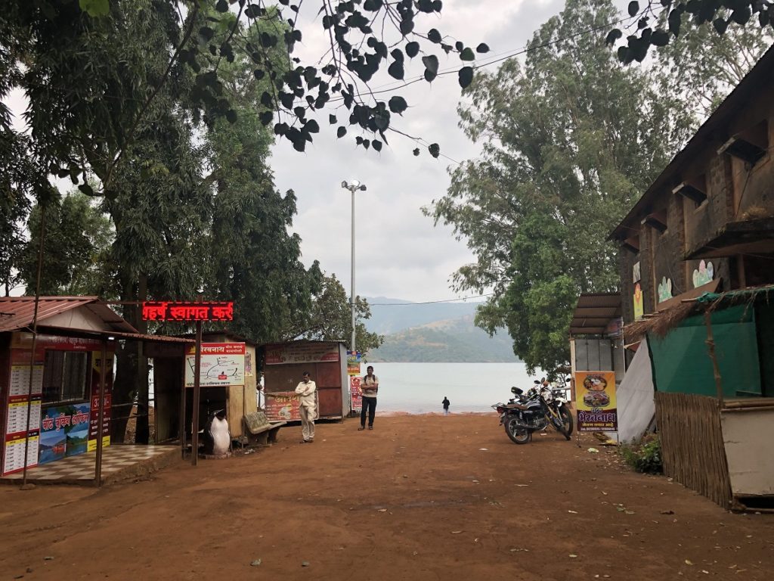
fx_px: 626
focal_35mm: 28
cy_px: 290
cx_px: 387
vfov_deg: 49.7
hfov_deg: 63.4
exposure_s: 1/314
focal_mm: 3.99
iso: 20
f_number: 1.8
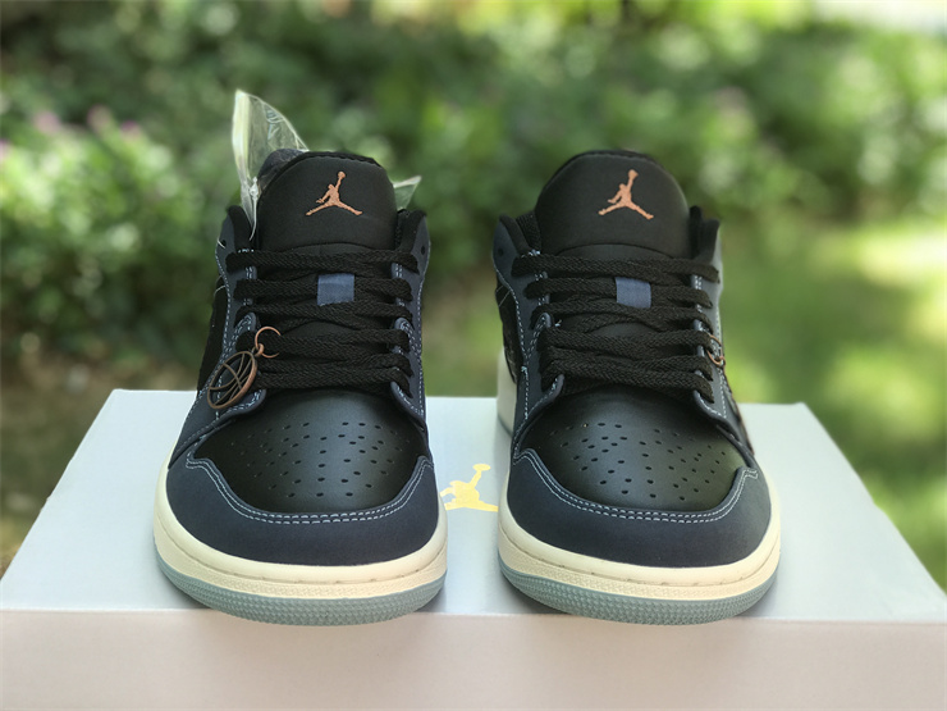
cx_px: 474
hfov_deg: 33.8
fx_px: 1559
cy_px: 356
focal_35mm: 57
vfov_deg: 25.7
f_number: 2.8
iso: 32
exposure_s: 1/100
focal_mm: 6.6
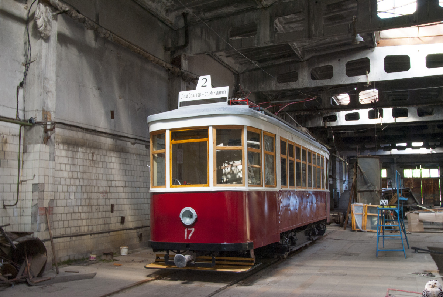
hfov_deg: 53.1
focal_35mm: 36
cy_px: 148
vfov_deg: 37.0
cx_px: 222
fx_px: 443
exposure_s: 1/3
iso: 200
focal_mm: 24
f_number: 18
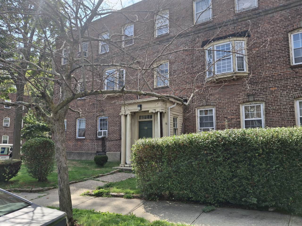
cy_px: 113
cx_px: 151
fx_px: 218
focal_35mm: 25
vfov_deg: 54.9
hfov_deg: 69.4
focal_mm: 4.69
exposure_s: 1/698
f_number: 1.8
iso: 25
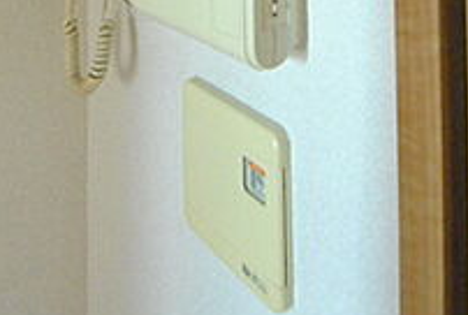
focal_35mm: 38
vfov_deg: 26.2
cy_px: -153
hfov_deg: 50.1
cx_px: 176
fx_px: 495
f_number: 4.5
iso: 1600
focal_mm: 8
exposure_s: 1/8
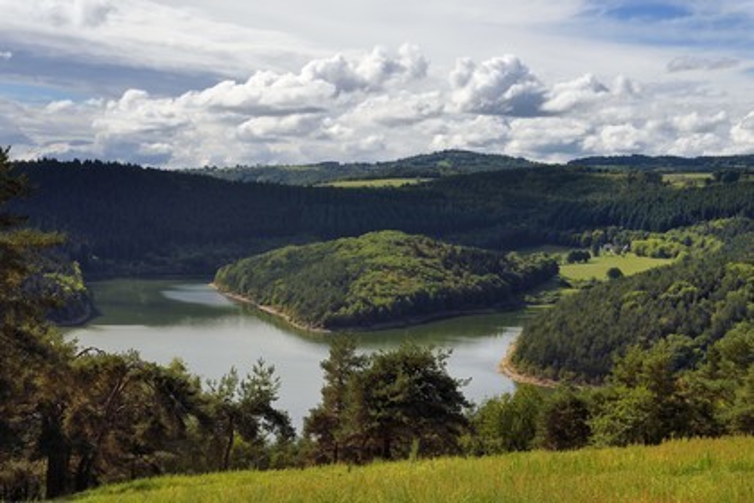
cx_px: 377
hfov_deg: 32.4
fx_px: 1298
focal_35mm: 62
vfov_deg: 21.9
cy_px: 252
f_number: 14
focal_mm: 62
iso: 200
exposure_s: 1/250
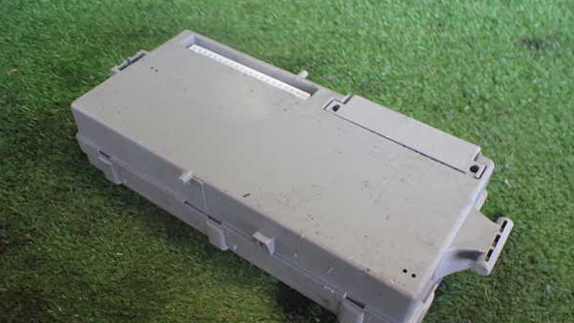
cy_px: 176
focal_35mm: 33
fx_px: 502
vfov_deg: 35.6
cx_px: 286
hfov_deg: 59.5
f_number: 2.3
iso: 800
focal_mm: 5.4
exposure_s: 1/125
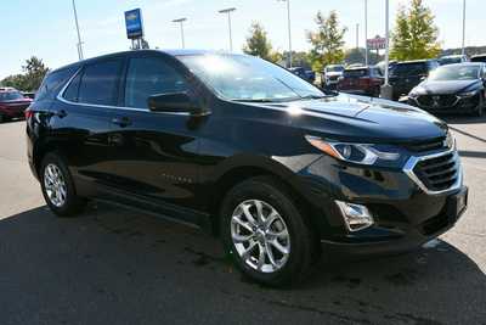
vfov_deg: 43.6
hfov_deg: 61.9
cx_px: 243
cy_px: 162
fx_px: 405
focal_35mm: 30
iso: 110
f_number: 8
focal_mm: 20
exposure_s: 1/250
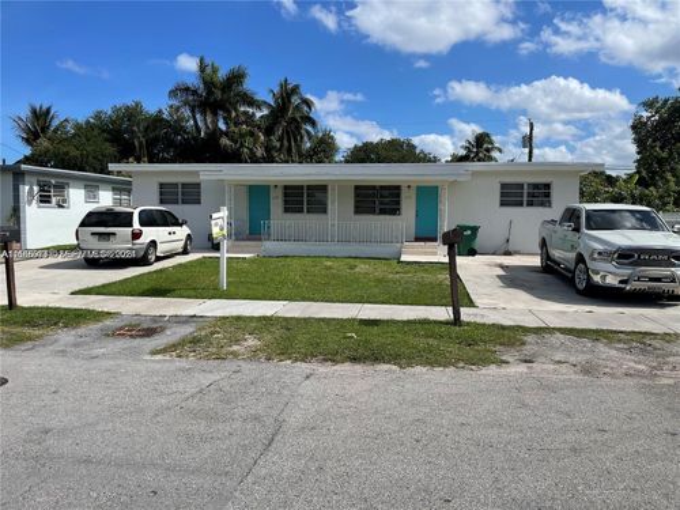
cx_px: 340
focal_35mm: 26
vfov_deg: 53.1
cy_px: 255
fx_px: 511
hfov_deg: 67.3
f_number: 1.6
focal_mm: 4.2
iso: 32
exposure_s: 1/4831
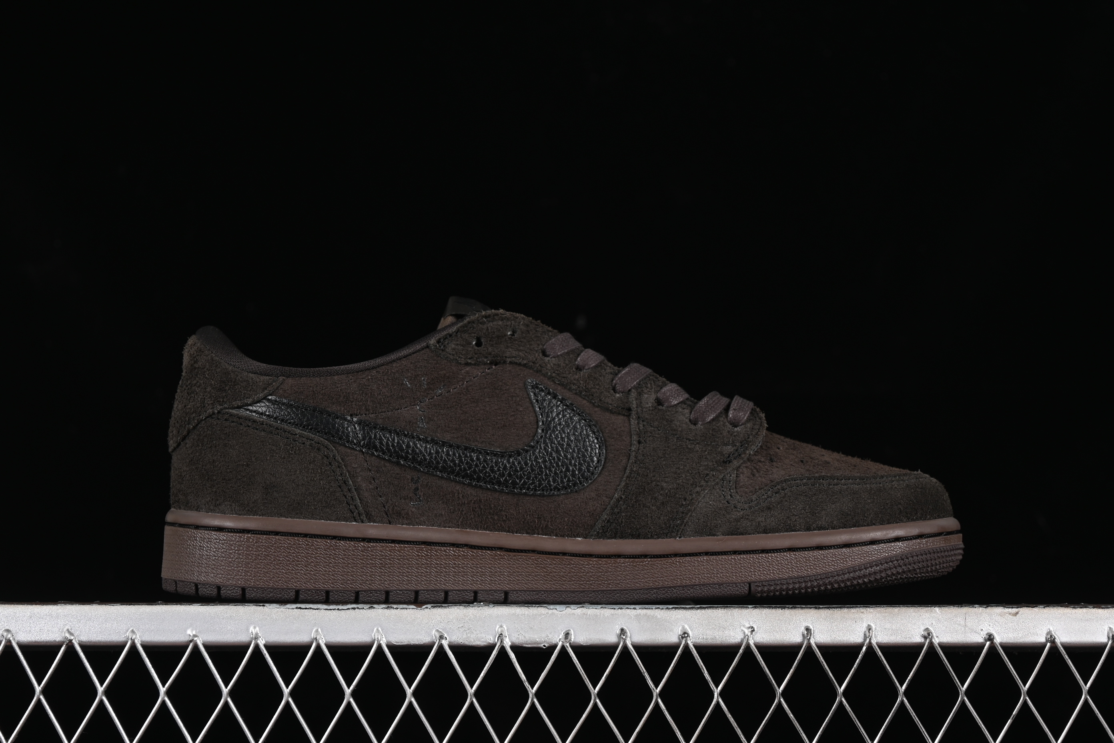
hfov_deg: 27.0
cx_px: 557
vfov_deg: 18.2
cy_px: 372
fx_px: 2321
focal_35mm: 75
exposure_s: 1/60
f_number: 6.3
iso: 160
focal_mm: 50
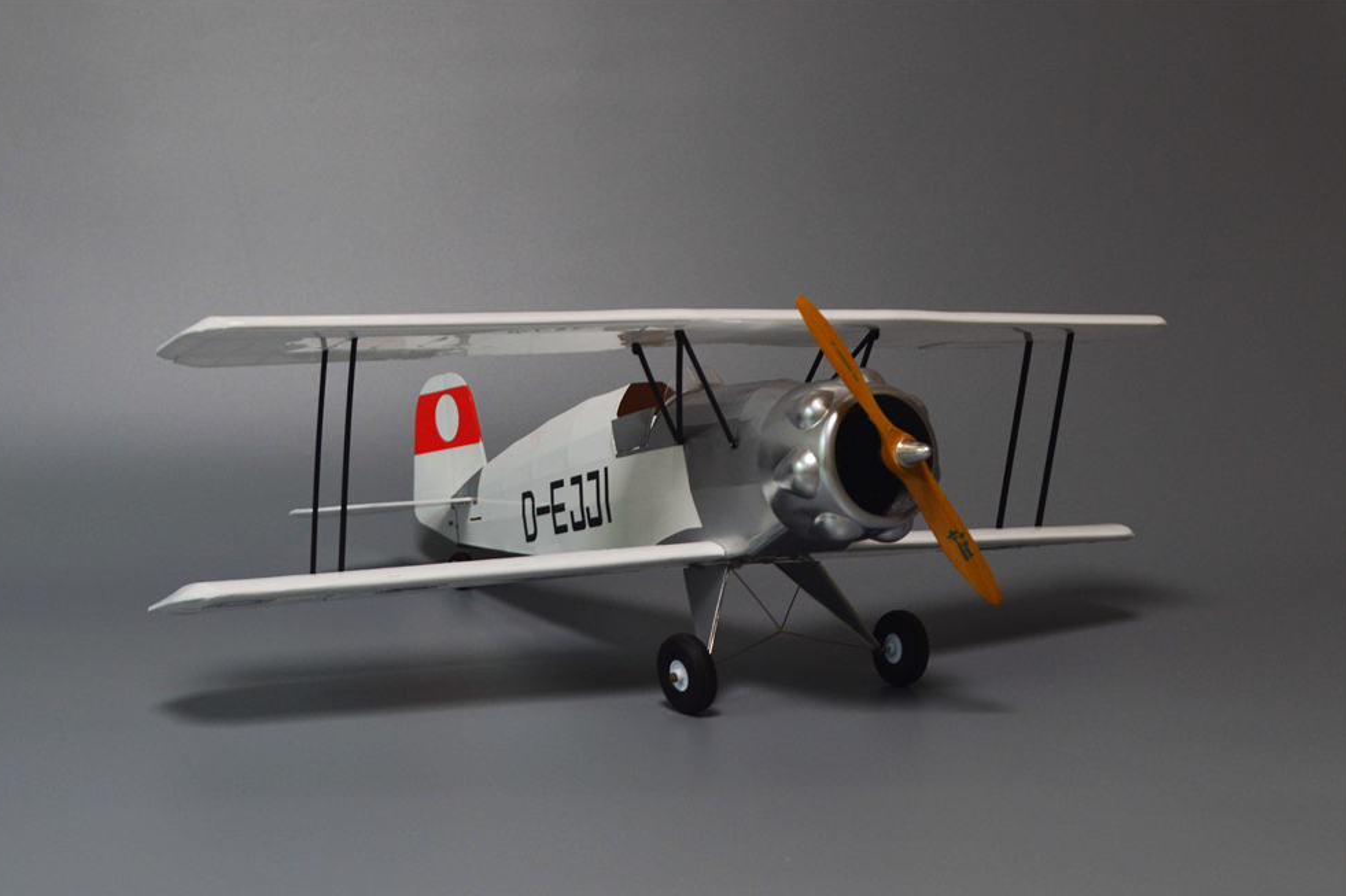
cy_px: 453
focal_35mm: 54
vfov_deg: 25.3
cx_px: 667
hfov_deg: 37.2
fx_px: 2000
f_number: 7.1
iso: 400
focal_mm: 35
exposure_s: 1/30
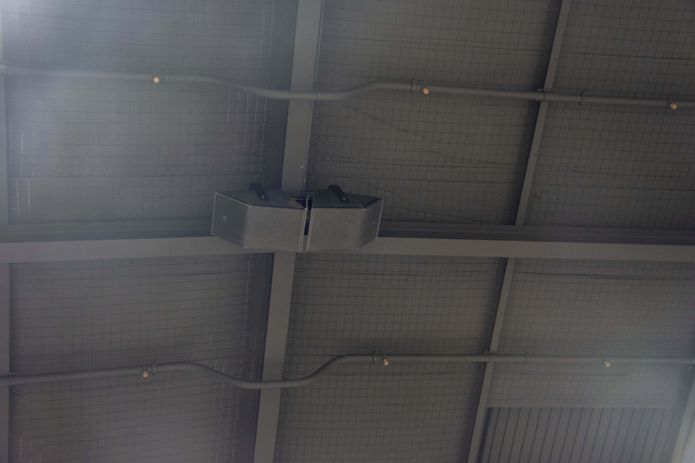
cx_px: 348
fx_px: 985
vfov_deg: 26.5
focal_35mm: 51
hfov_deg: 38.9
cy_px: 232
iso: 1000
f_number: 4.2
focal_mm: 34
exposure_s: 1/10
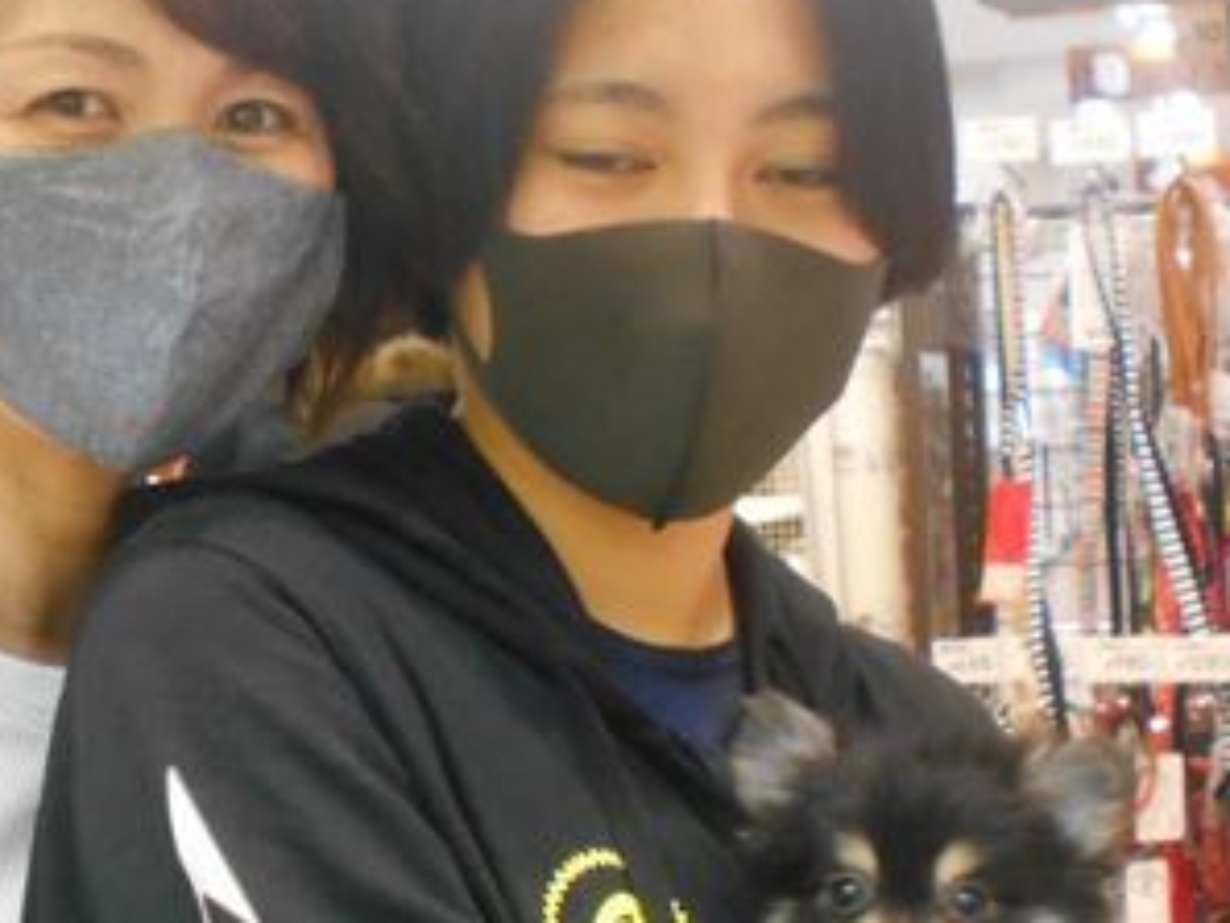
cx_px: 385
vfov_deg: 14.7
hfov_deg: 19.4
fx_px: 3590
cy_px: 538
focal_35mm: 101
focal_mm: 8.8
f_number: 4.5
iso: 800
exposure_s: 1/40
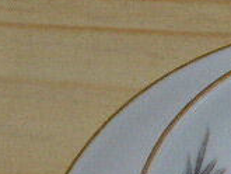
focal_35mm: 377
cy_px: 282
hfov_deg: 5.2
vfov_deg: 3.9
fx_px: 2518
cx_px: 308
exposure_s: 1/20
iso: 400
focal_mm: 16.1
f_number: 5.2
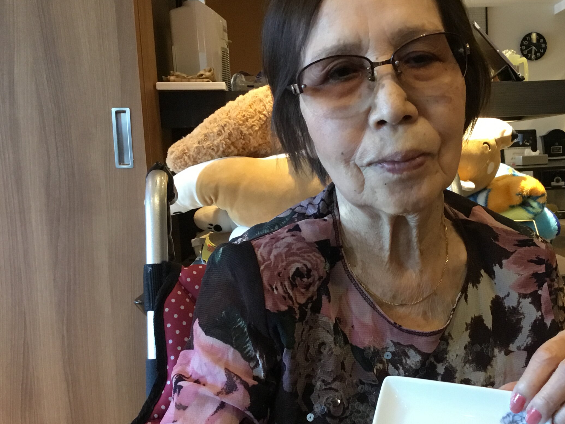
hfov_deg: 38.1
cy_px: 247
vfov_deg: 29.6
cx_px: 407
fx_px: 800
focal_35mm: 49
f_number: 2.4
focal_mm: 3.3
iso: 125
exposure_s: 1/30
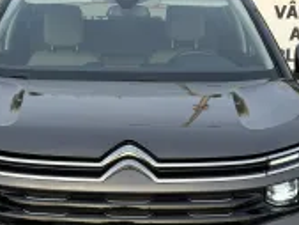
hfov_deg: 19.2
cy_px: 154
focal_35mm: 102
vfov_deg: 14.5
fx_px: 882
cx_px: 129
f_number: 1.78
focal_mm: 6.86
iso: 64
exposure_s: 1/414
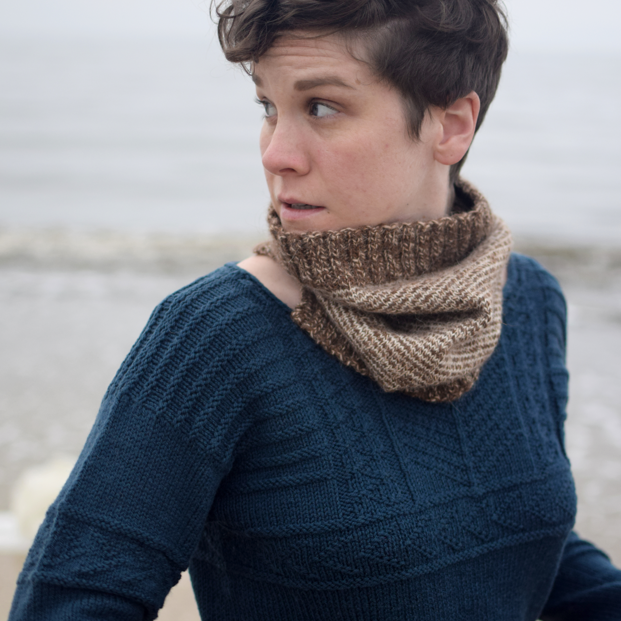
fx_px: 1373
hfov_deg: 25.5
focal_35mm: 68
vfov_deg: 25.4
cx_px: 313
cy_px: 410
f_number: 1.8
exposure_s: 1/640
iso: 400
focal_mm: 35
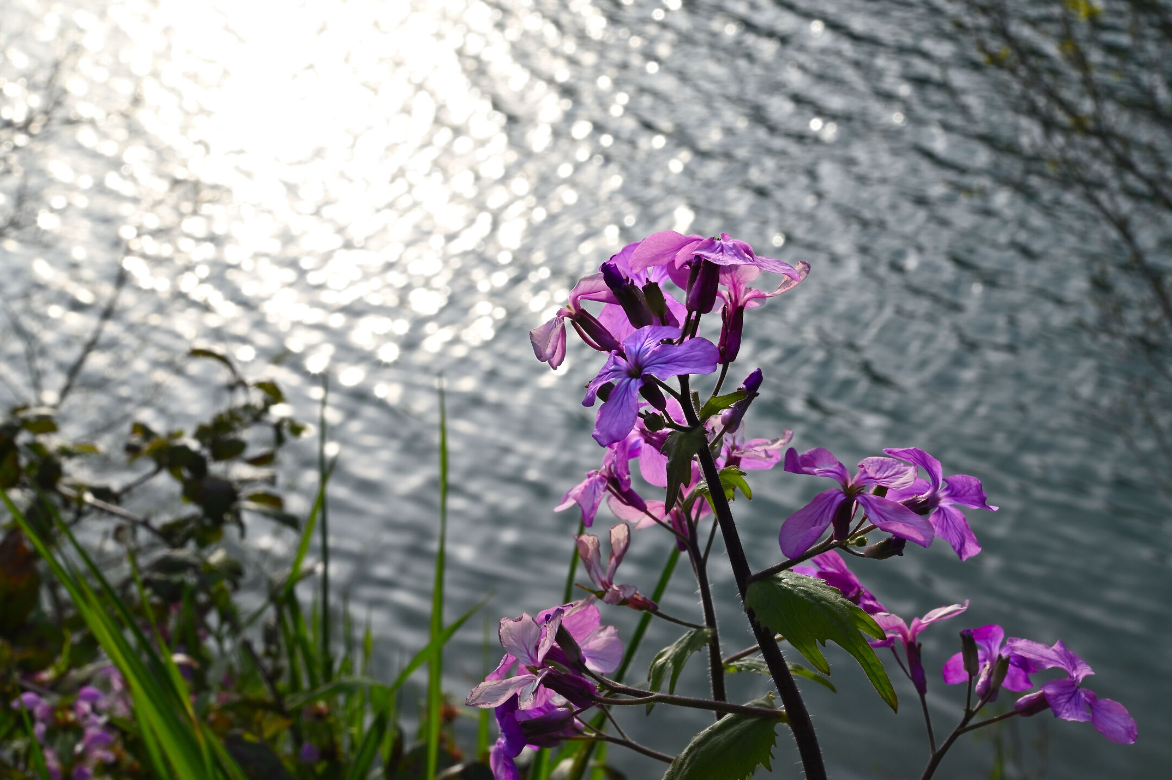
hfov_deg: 30.1
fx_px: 2180
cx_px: 601
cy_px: 410
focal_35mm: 67
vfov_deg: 20.3
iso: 500
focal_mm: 60
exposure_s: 1/60
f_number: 32
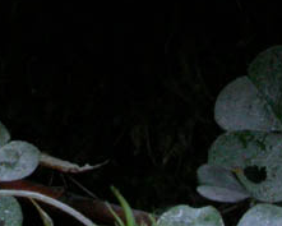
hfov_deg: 6.0
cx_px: 134
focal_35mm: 322
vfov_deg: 4.8
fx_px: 2689
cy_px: -146
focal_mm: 18.9
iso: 200
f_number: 10.7
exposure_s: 1/8
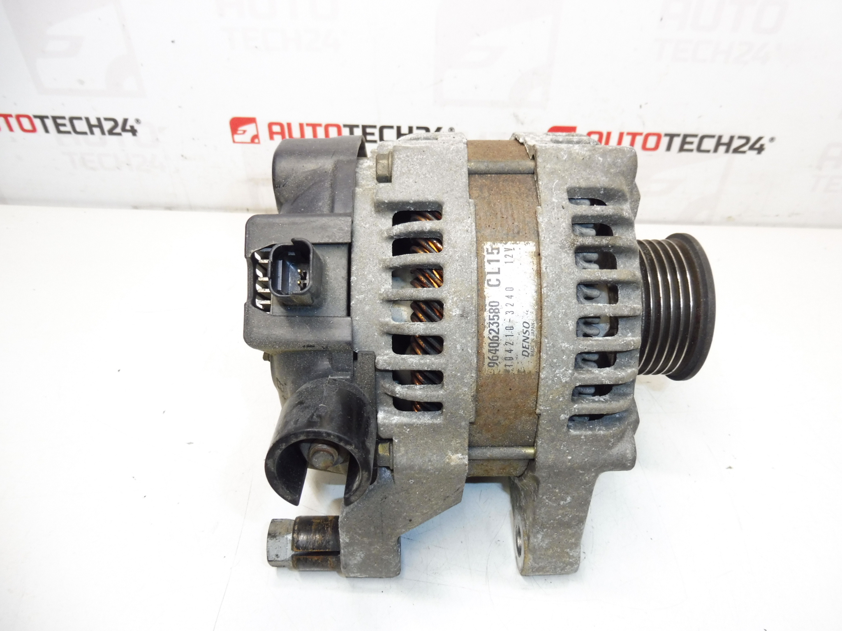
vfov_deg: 56.8
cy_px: 316
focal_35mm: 24
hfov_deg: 71.6
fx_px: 584
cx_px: 421
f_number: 3.5
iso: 200
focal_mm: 4.3
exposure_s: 1/60
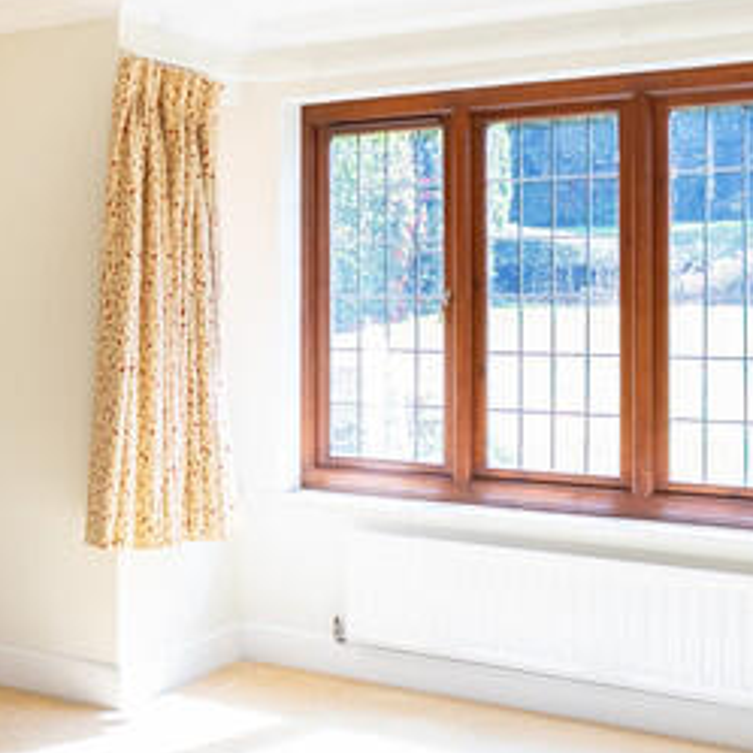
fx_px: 1378
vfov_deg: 30.5
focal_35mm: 56
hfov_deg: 27.0
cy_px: 318
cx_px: -154
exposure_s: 1/250
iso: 1600
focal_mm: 16
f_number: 7.1
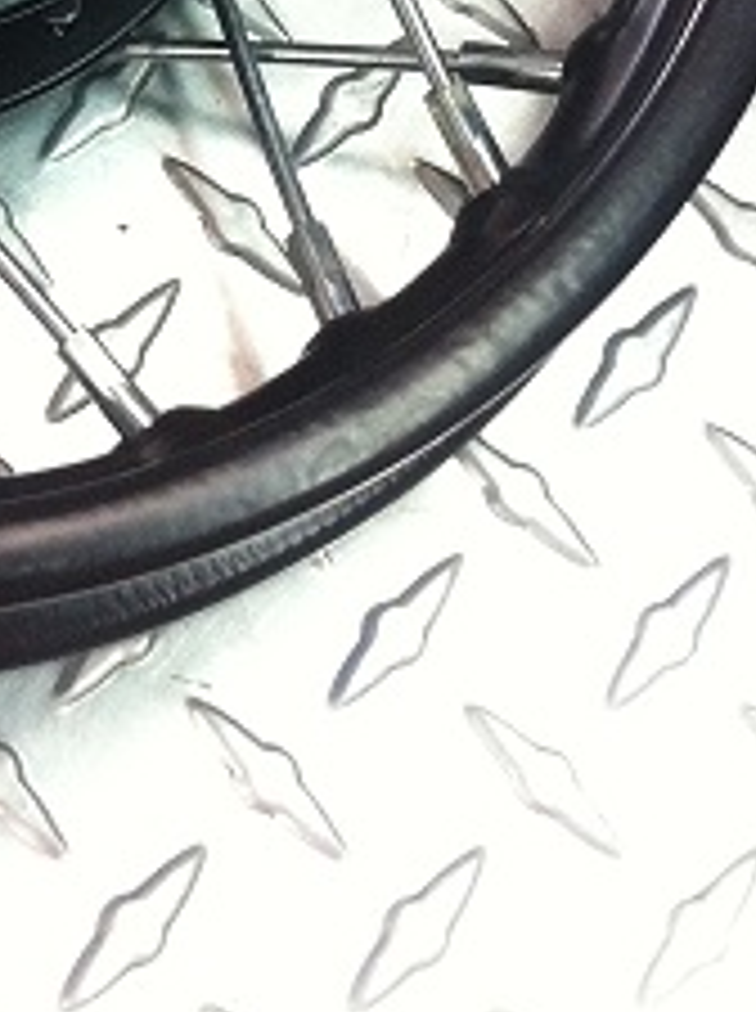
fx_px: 2949
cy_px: -391
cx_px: -162
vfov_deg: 17.9
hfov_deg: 14.1
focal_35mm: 101
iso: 200
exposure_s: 1/17
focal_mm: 3.85
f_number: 2.8
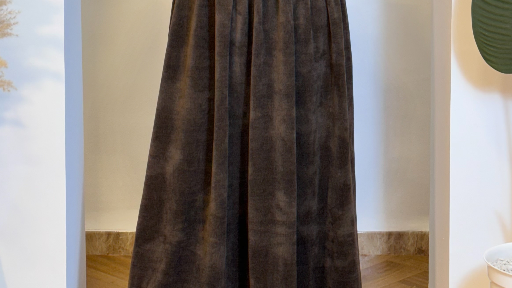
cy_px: -30
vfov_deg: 13.0
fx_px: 1235
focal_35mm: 91
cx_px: 203
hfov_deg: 23.4
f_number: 1.78
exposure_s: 1/100
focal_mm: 6.76
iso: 80
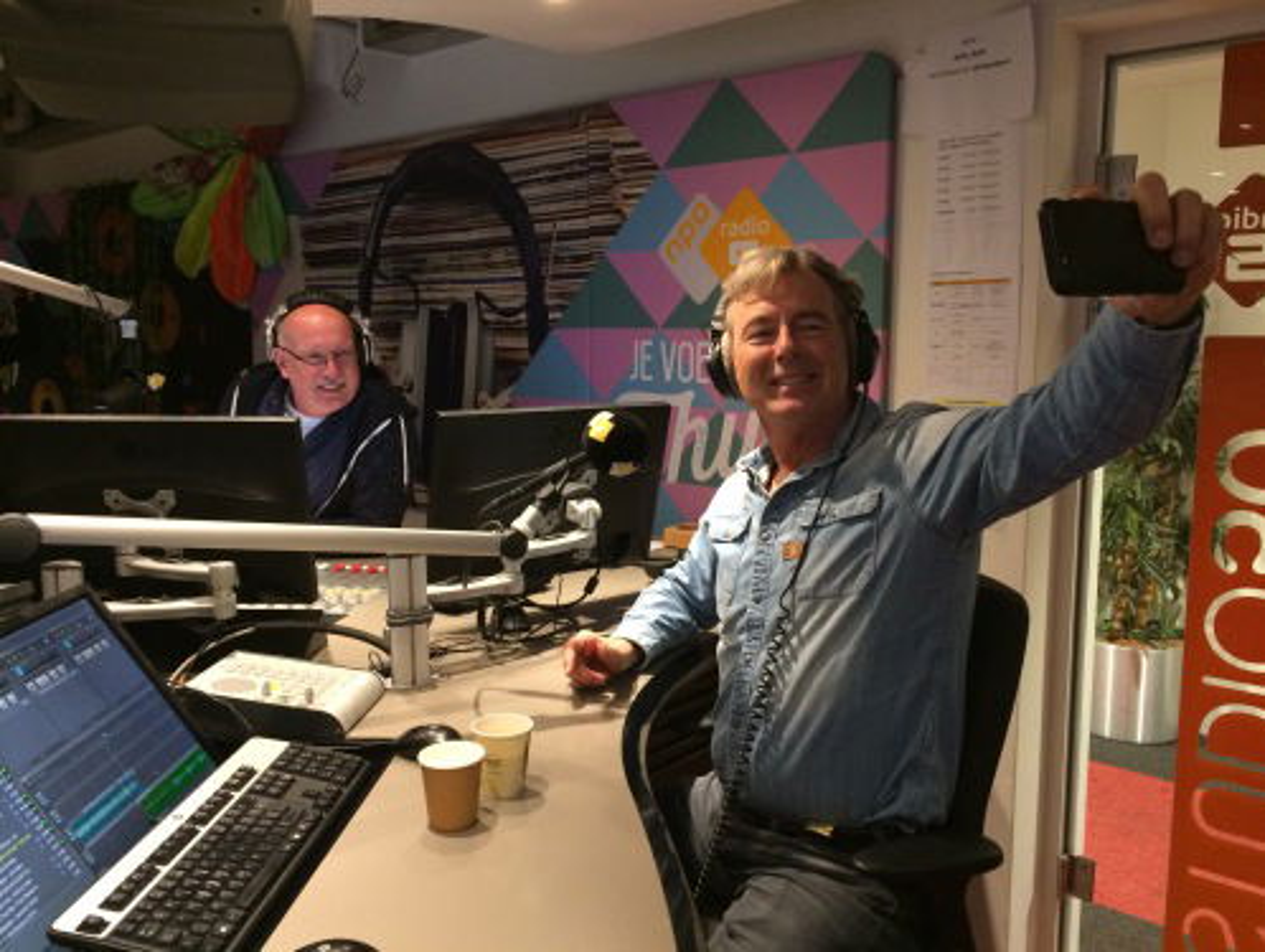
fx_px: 1061
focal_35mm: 29
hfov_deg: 61.6
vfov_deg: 48.3
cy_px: 476
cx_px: 632
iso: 320
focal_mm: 4.15
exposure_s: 1/33
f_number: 2.2
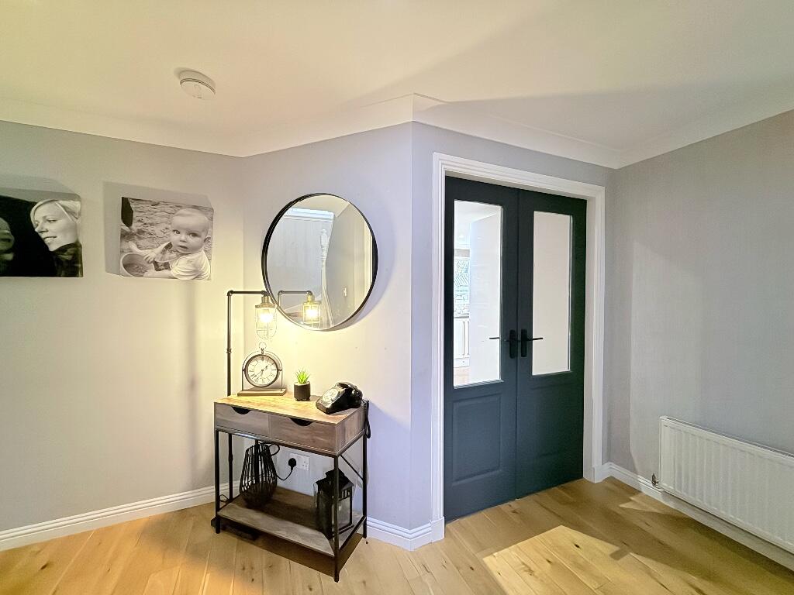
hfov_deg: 102.1
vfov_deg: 85.7
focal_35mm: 14
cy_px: 298
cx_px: 397
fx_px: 321
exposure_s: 1/50
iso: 800
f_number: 2.2
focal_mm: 2.22
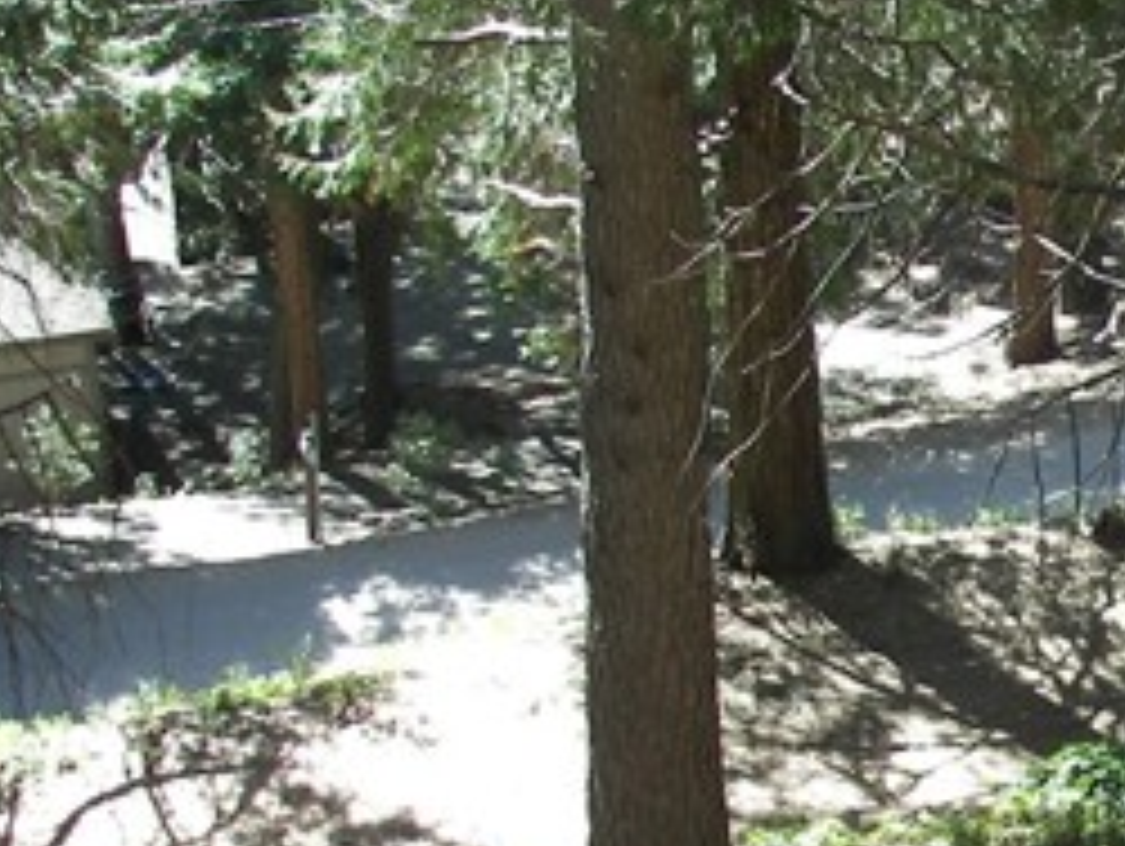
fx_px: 2993
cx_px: 1242
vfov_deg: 15.9
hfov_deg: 20.3
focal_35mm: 92
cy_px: 760
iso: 50
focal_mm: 6
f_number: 2.8
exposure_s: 1/80
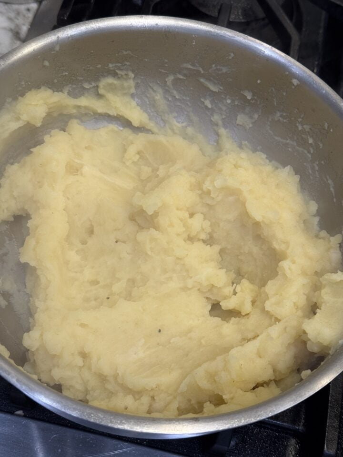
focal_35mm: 48
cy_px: 228
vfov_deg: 39.7
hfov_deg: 30.3
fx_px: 634
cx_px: 172
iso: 80
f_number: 1.78
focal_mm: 6.76
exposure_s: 1/90
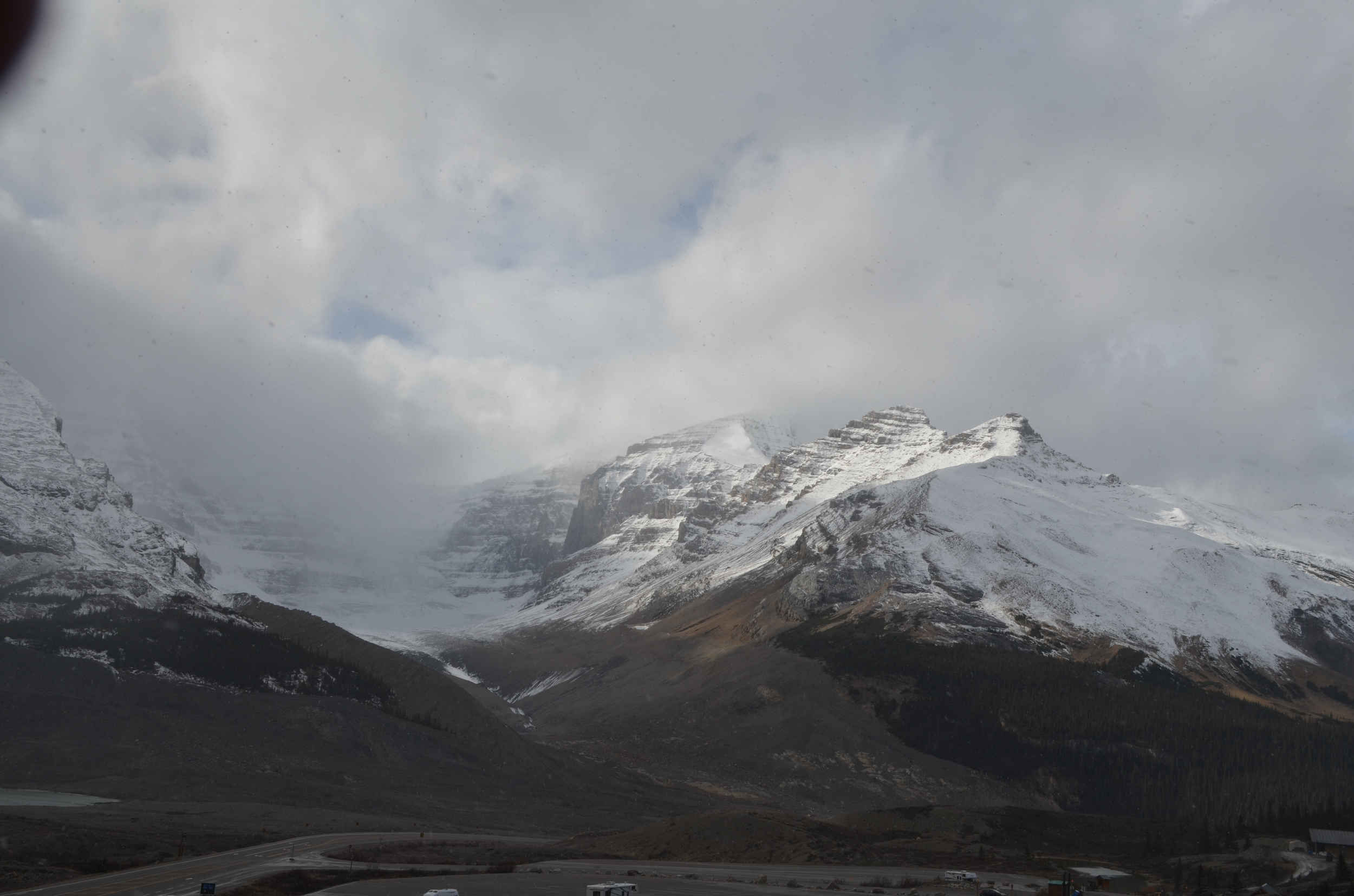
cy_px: 448
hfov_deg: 49.6
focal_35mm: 39
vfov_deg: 34.1
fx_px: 1464
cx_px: 677
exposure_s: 1/320
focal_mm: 26
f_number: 9
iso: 100
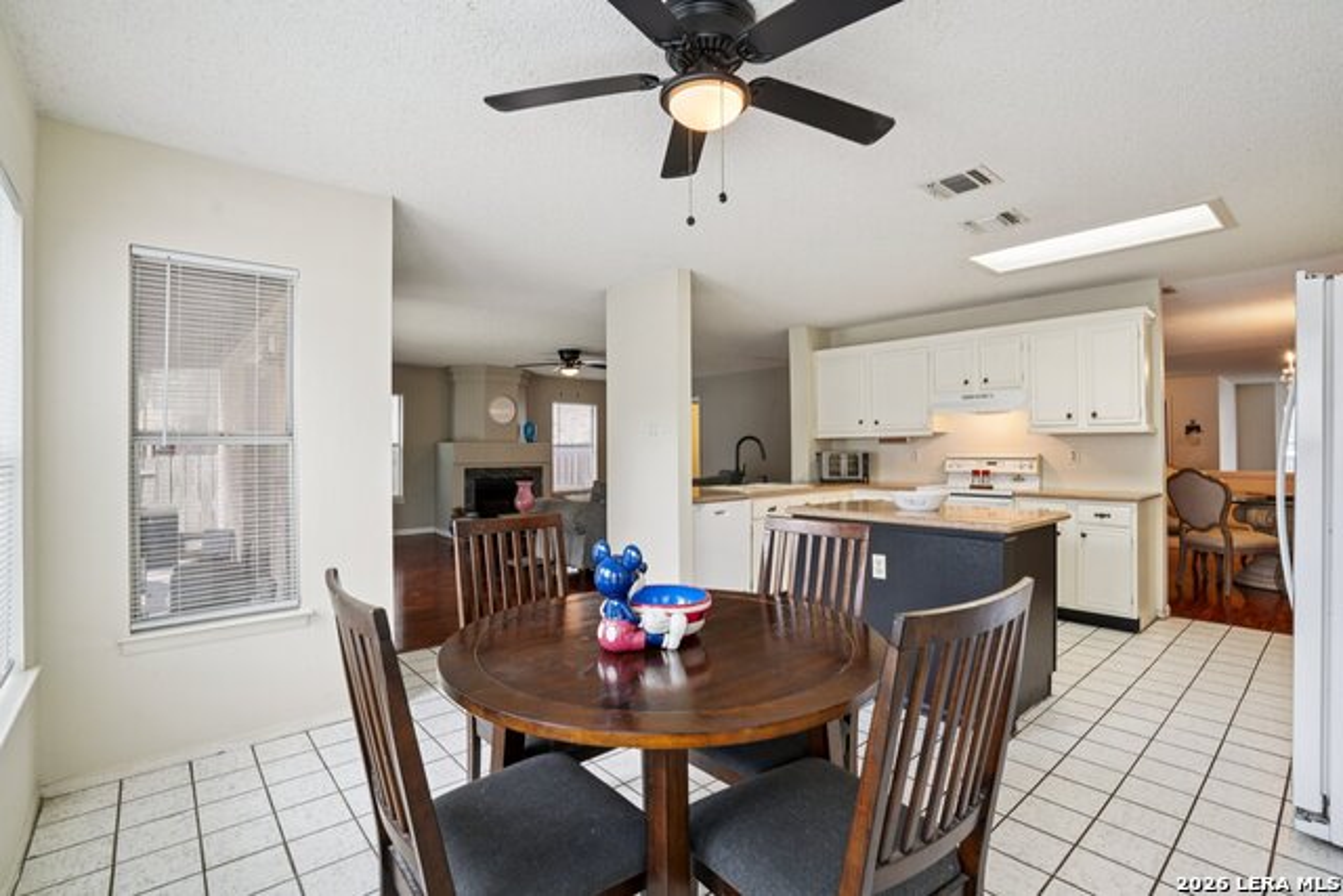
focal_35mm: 16
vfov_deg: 73.8
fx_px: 597
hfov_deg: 96.7
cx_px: 672
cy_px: 448
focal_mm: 16
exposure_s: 1/20
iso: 400
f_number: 8
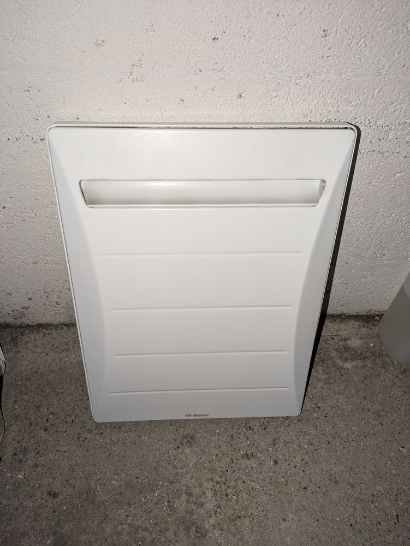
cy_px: 273
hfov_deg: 54.9
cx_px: 205
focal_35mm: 25
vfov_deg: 69.4
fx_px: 394
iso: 593
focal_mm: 5.43
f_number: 1.89
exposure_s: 1/50
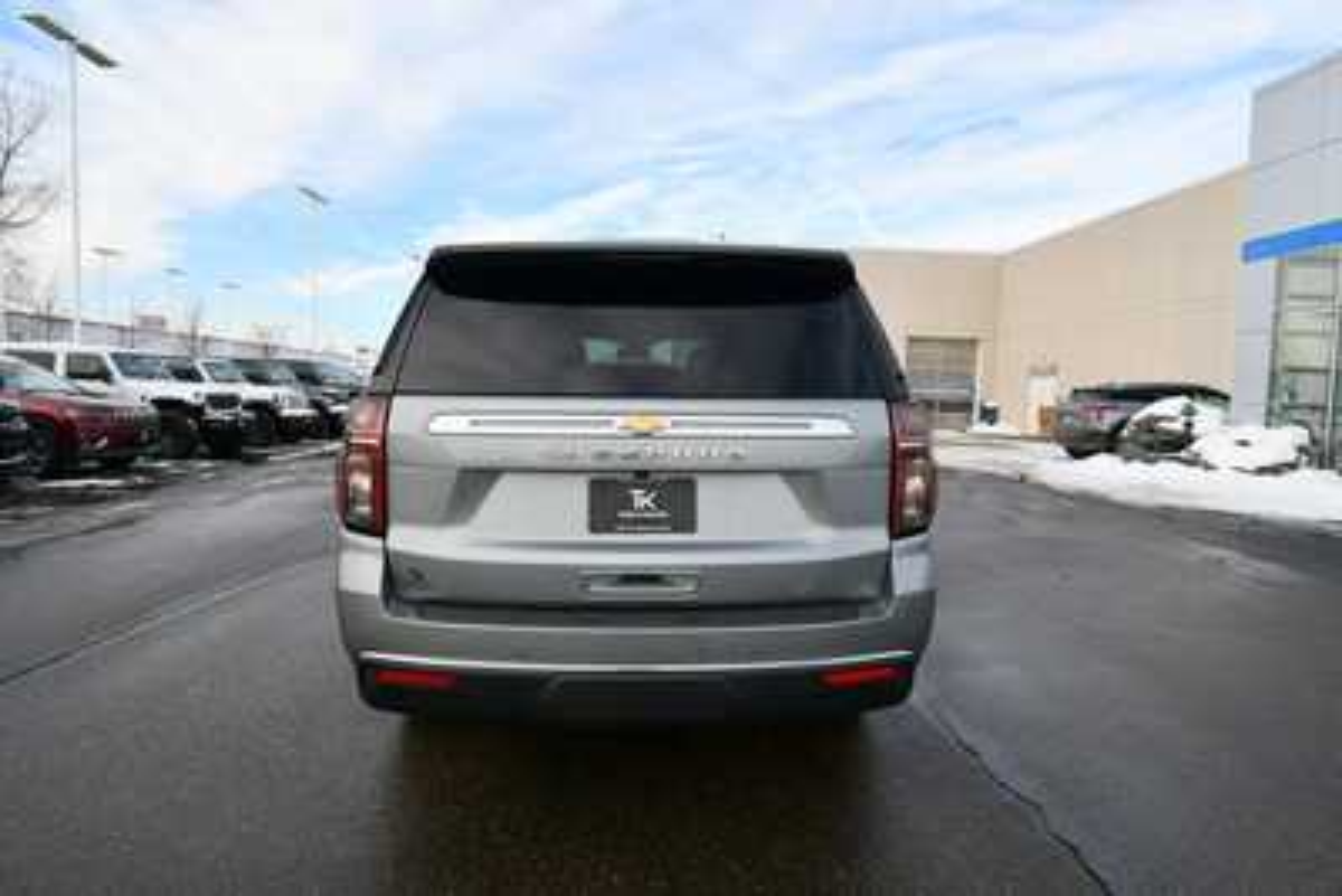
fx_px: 783
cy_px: 448
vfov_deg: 59.5
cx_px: 671
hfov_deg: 81.2
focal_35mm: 21
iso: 200
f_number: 8
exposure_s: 1/250
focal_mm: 14
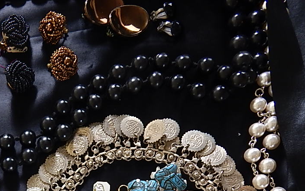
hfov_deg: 34.8
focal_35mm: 53
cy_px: 253
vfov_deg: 21.8
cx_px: 3
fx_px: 441
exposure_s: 1/30
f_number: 3
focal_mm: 4
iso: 125
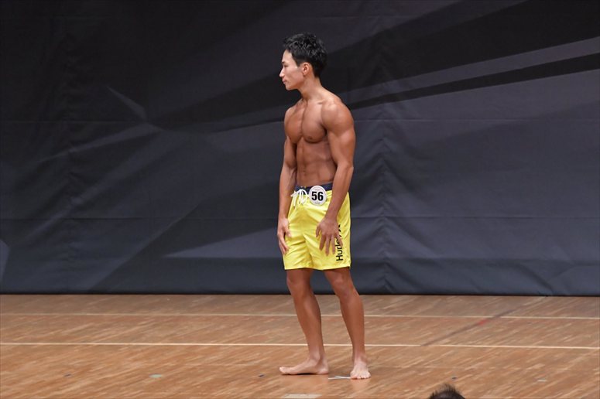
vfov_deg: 4.8
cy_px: 200
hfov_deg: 7.2
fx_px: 4748
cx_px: 300
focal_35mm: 285
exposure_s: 1/400
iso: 6400
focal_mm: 190
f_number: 5.6
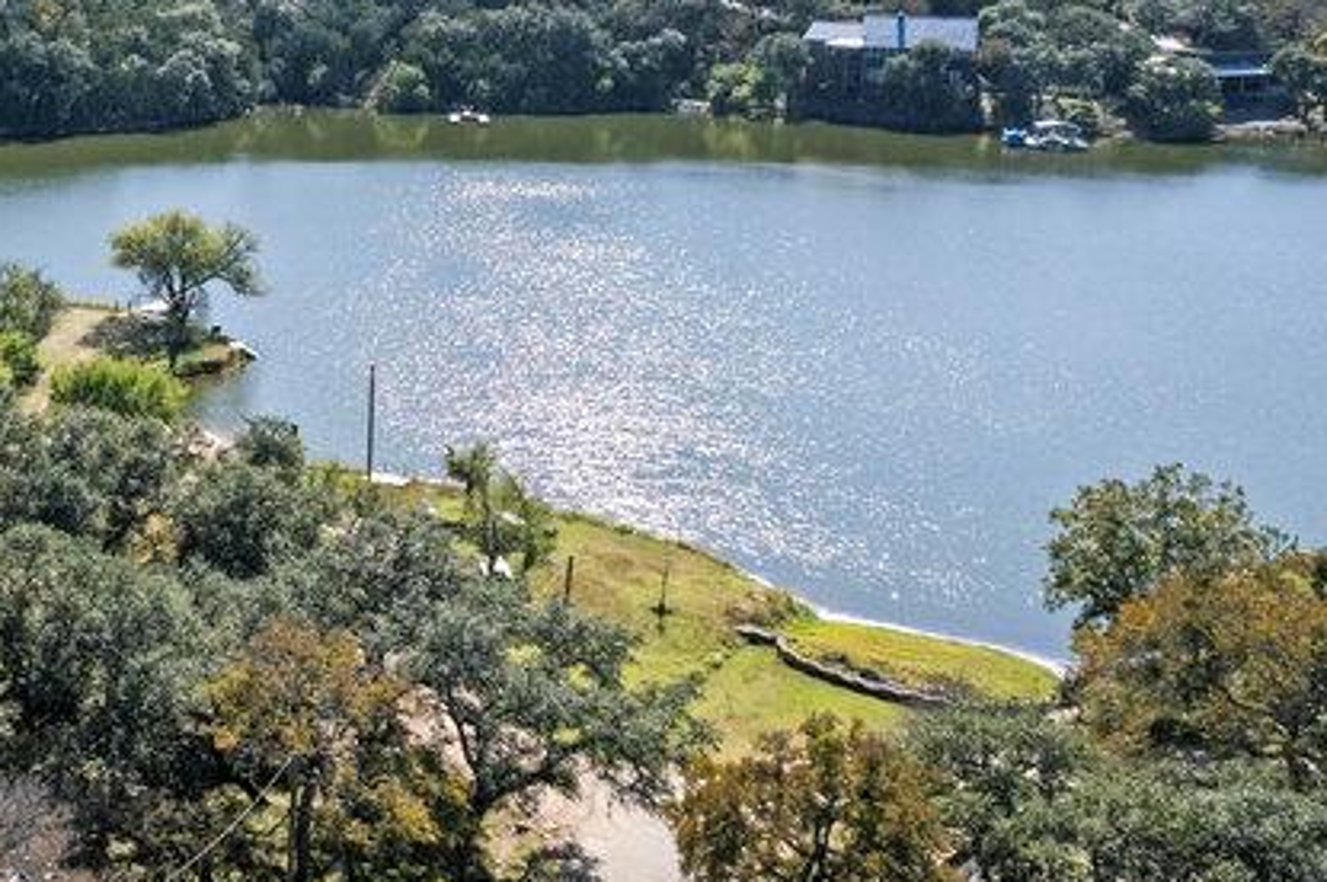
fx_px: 1952
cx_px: -93
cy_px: 297
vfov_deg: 25.3
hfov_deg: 33.3
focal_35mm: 53
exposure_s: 1/1600
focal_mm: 8.38
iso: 100
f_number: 2.8
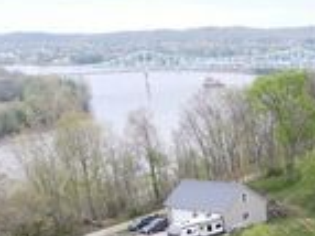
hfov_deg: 20.8
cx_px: 432
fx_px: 764
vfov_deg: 16.5
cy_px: 312
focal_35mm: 84
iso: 100
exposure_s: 1/100
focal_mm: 4.5
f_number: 2.8
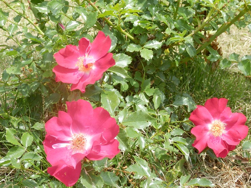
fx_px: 529
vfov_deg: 20.2
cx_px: 126
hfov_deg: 26.7
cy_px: 94
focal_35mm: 73
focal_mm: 13.1
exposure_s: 1/250
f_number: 4.5
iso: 80
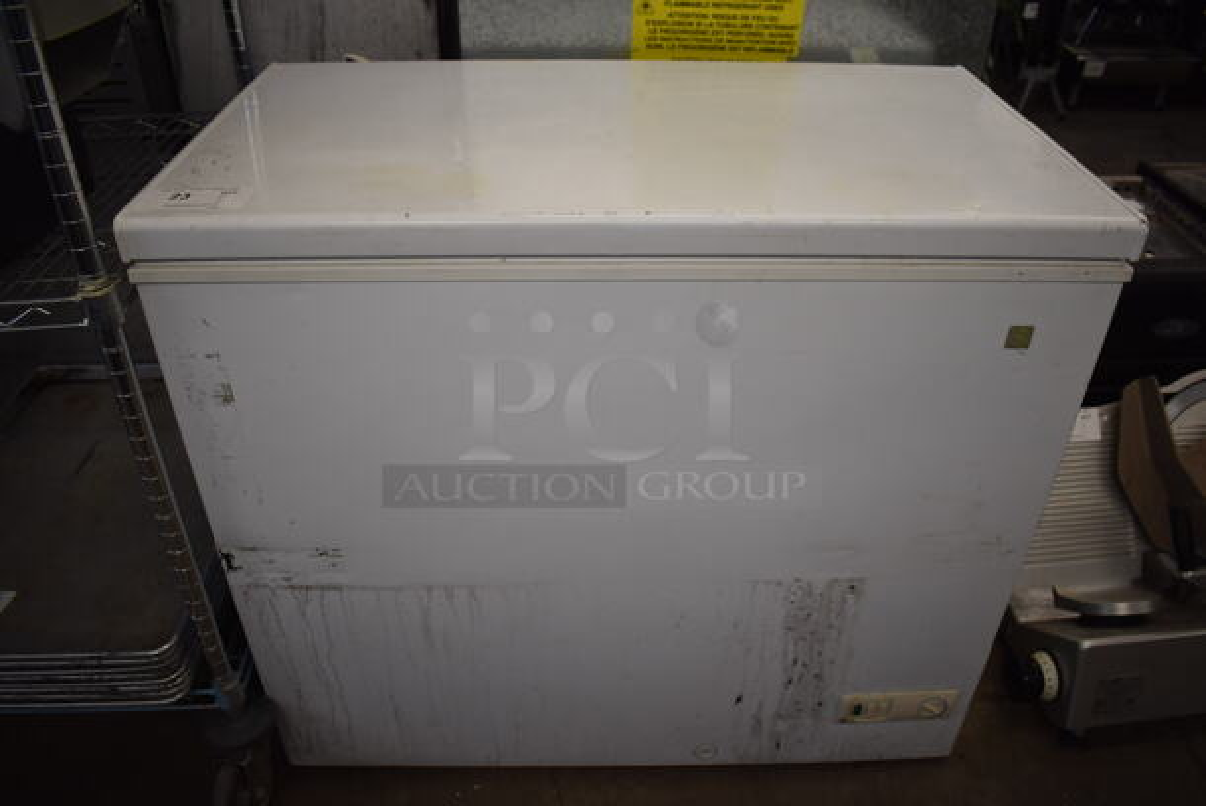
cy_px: 403
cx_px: 603
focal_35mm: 27
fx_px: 905
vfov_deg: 48.0
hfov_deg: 67.3
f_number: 3.5
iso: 500
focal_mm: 18
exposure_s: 1/250
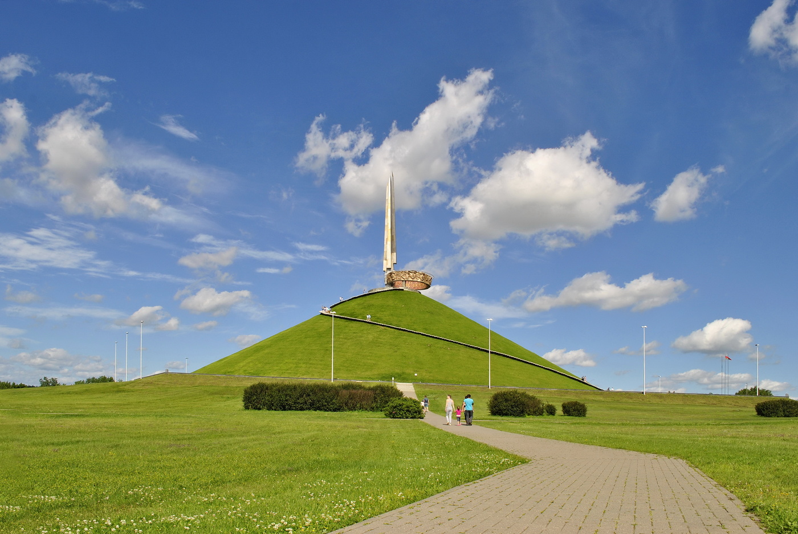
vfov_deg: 48.0
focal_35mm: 27
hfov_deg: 67.3
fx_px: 599
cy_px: 267
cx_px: 399
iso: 100
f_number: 10
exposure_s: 1/250
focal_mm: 18
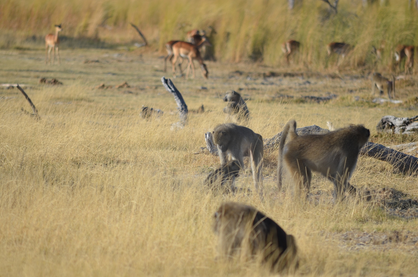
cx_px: 209
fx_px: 5215
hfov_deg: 4.6
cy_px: 138
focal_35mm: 450
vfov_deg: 3.0
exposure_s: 1/640
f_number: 6.3
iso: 200
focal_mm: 300
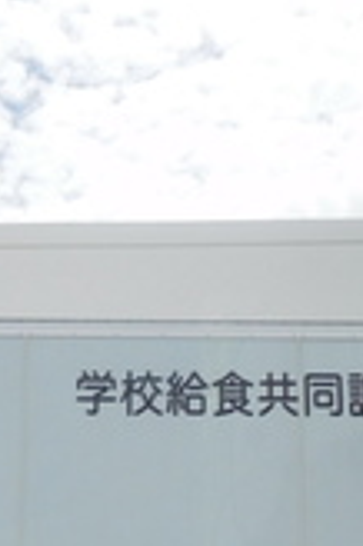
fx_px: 1152
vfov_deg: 25.5
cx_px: 130
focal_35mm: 76
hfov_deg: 17.9
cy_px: 533
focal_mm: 4.5
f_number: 3.4
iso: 125
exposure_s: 1/250
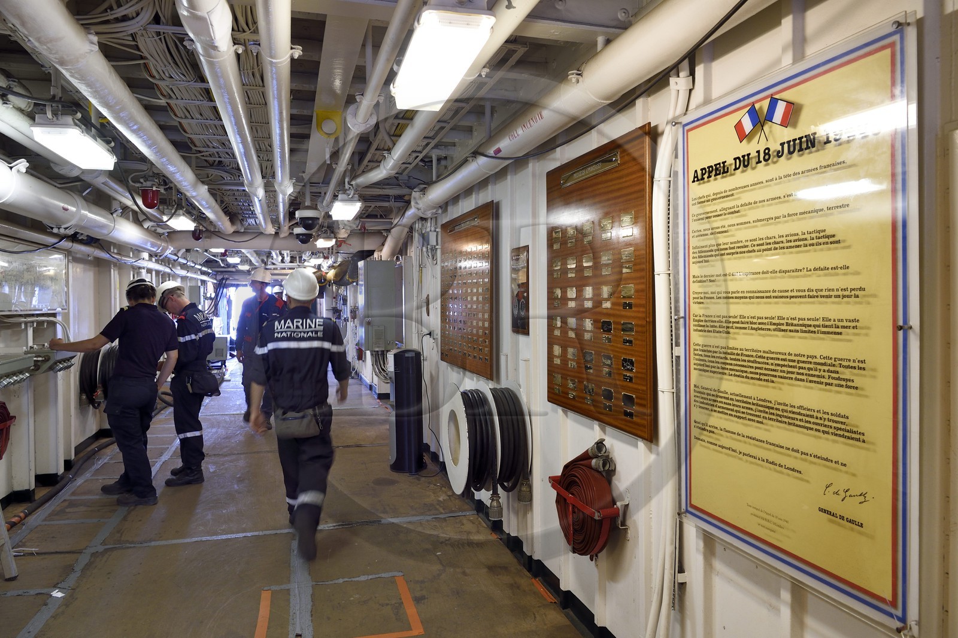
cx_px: 479
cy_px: 319
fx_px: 638
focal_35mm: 24
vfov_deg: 53.1
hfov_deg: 73.8
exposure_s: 1/20
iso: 800
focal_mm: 24
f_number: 6.3
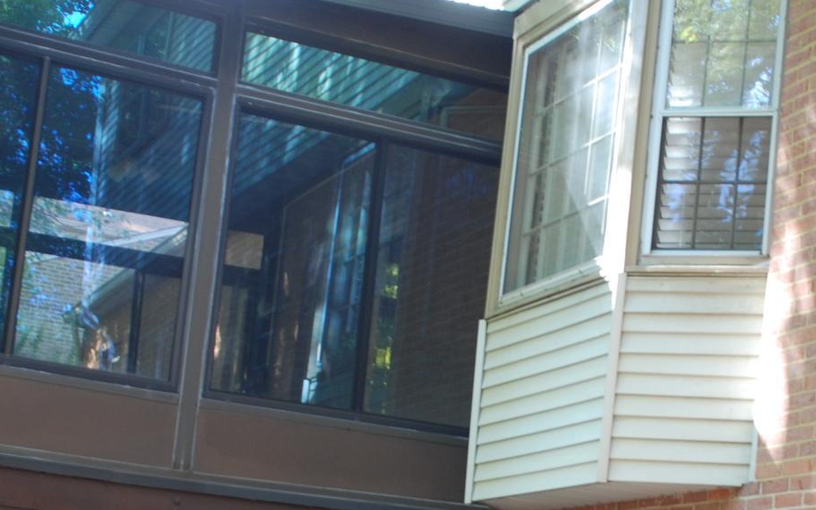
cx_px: 531
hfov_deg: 24.8
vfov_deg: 15.5
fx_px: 1846
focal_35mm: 83
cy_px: 460
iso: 200
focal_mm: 24
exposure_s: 1/40
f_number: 4
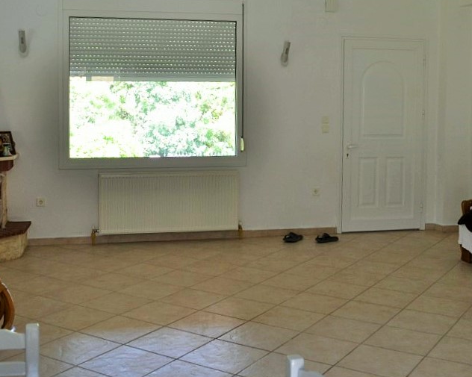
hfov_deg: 42.0
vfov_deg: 33.7
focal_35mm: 44
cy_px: 115
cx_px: 236
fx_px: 614
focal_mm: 18
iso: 400
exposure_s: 1/100
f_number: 5
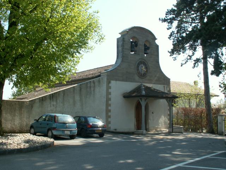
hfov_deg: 52.6
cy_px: 85
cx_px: 113
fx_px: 229
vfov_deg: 40.7
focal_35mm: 35
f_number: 5.6
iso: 50
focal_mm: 5.86
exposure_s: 1/125
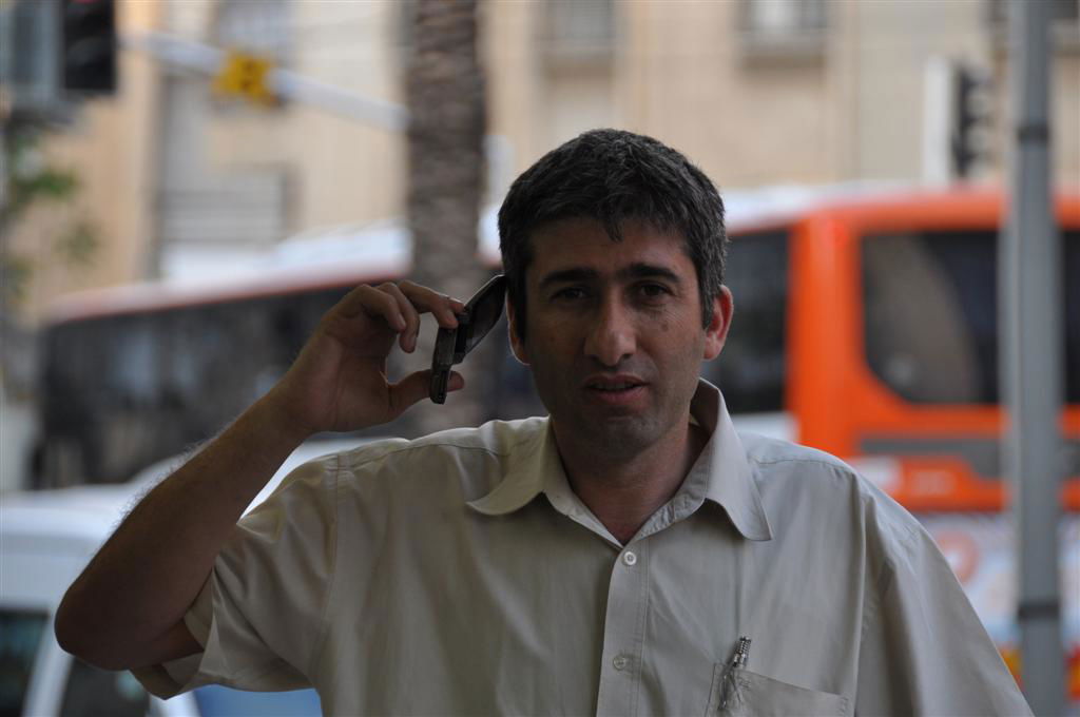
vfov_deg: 5.4
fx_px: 7640
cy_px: 358
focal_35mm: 255
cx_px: 540
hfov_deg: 8.1
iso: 640
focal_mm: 170
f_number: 5.6
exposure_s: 1/250
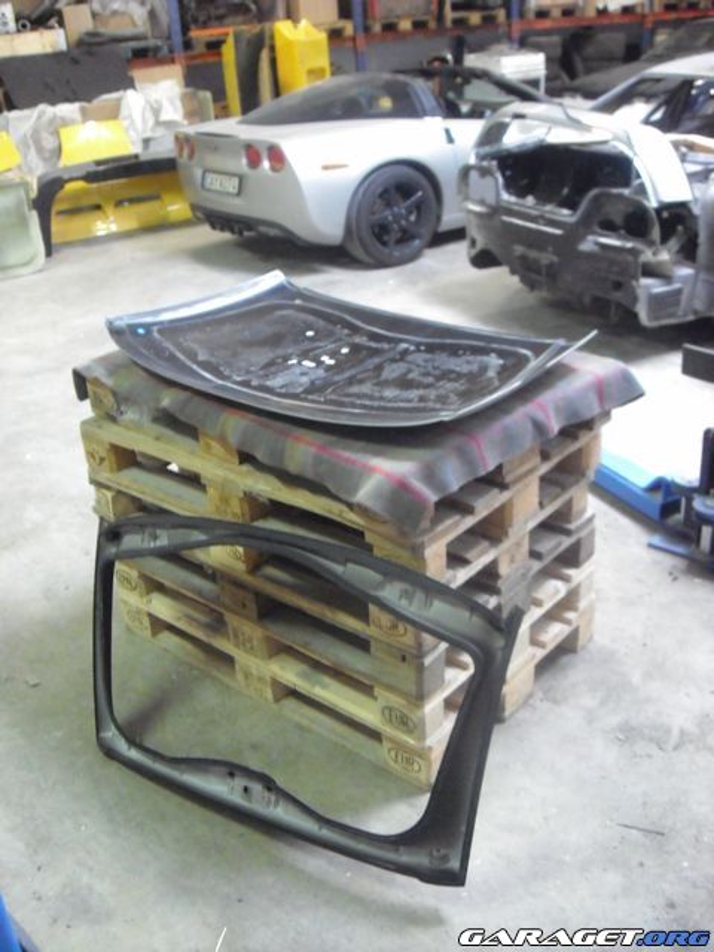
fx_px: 1018
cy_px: 476
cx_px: 357
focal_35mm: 37
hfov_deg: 38.7
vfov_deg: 50.1
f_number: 2.7
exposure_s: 1/20
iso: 800
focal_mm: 6.2
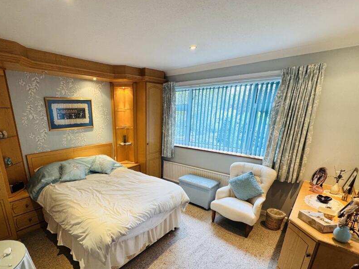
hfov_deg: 86.8
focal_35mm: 18
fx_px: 187
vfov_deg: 70.5
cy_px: 168
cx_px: 146
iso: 200
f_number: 2.2
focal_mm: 2.22
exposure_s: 1/100
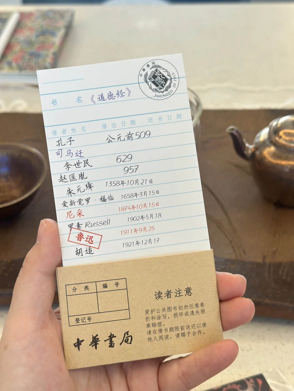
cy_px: 196
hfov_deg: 30.3
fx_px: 544
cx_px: 147
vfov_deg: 39.7
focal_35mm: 48
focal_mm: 6.86
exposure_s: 1/100
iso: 100
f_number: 1.78
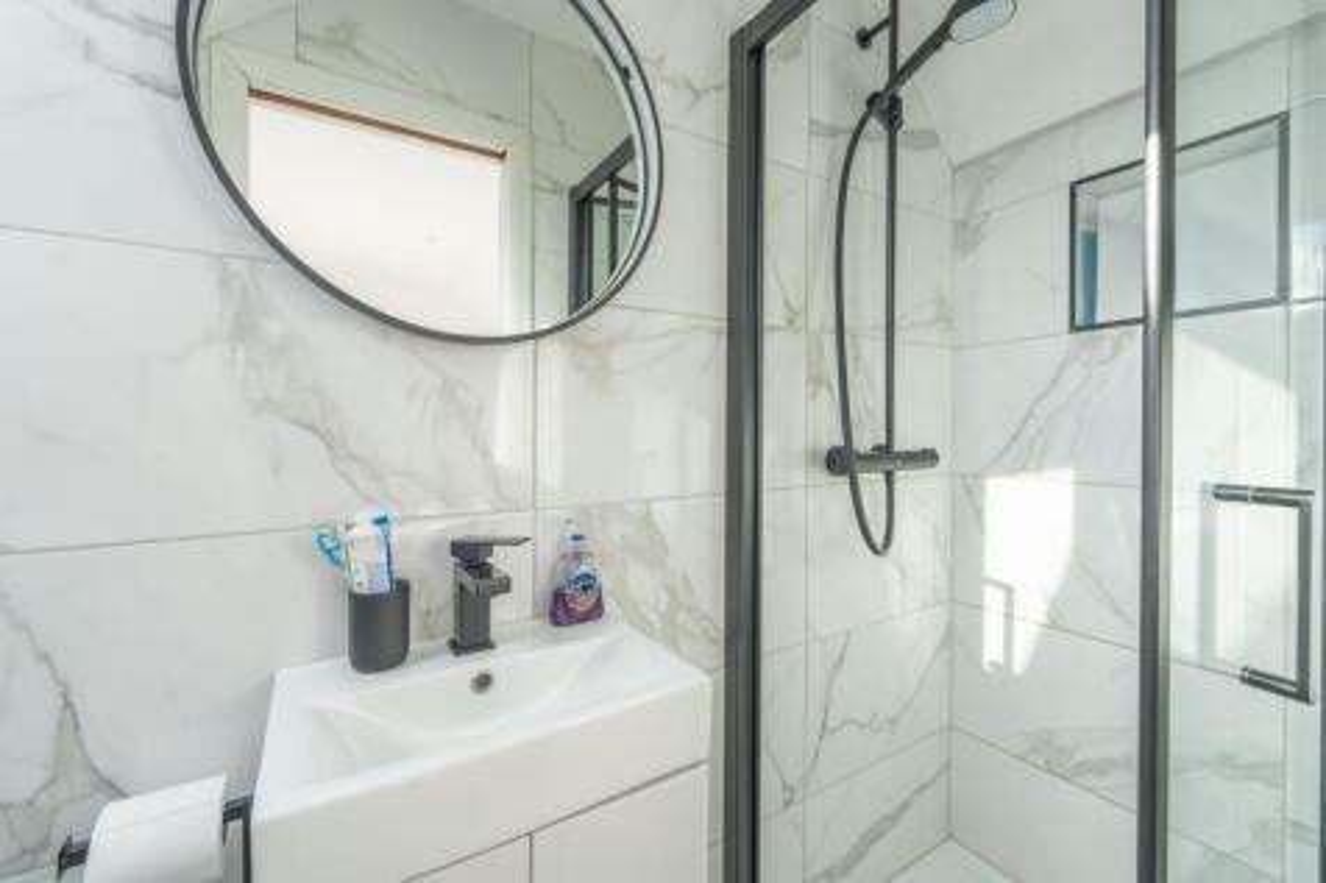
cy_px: 442
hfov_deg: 104.3
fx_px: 515
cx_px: 663
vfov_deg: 81.2
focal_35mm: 14
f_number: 9.5
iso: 100
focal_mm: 14
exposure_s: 1/8
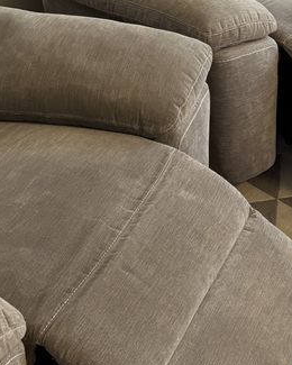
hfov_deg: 19.7
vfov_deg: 23.2
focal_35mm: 78
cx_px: 148
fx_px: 843
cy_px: -22
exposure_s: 1/50
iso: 320
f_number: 1.6
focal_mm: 5.96
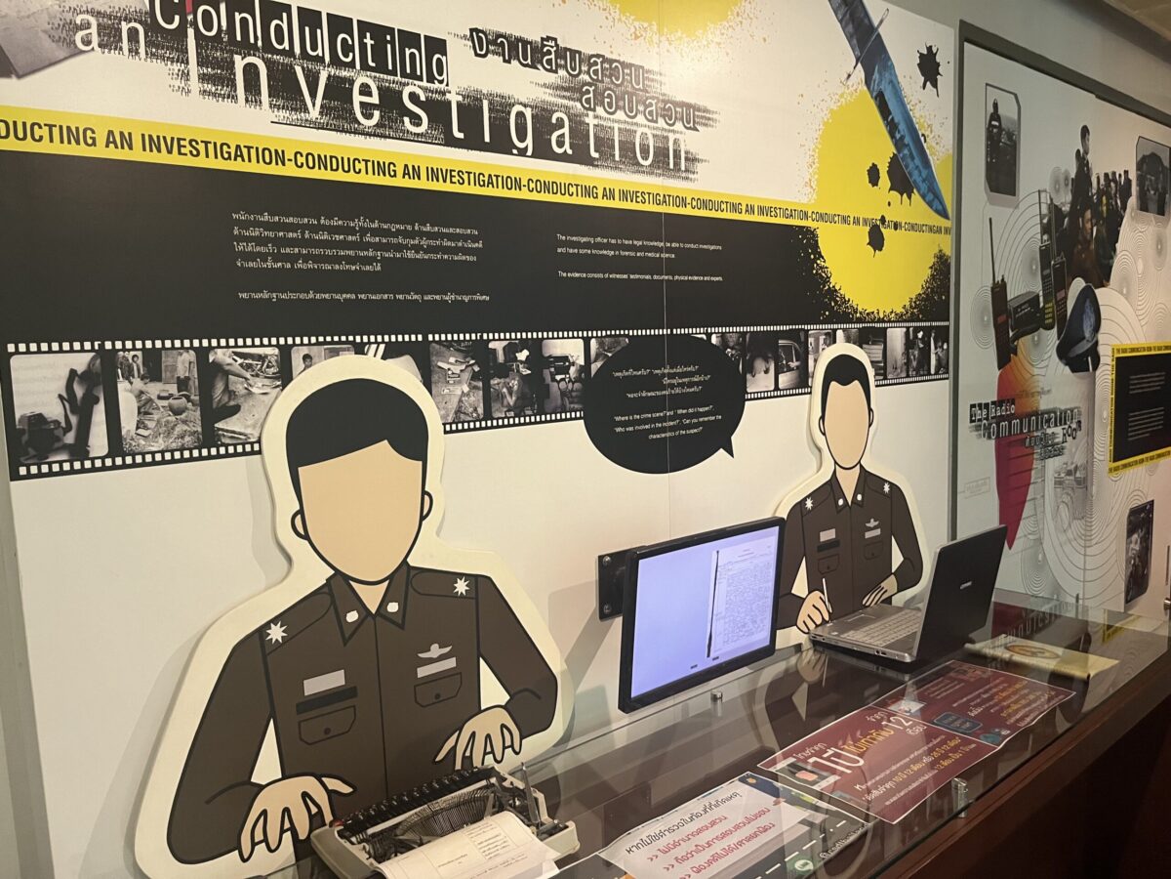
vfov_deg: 53.1
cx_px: 586
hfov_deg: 67.3
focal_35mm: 26
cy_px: 440
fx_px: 880
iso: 250
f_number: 1.6
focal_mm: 5.1
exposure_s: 1/50
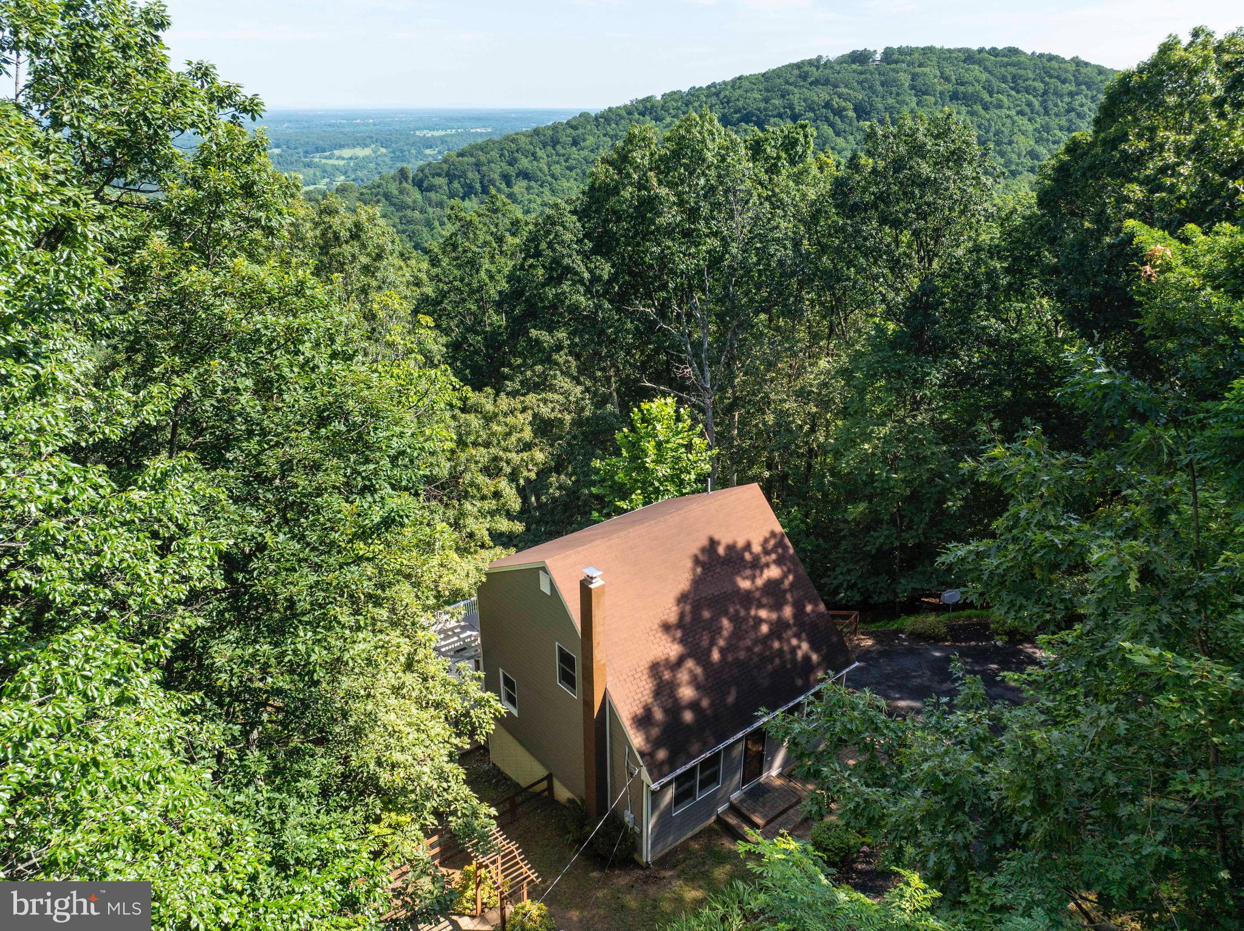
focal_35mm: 24
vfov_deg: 56.8
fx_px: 862
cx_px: 622
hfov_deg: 71.6
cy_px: 466
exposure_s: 1/1250
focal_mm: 12.29
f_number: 2.8
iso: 170
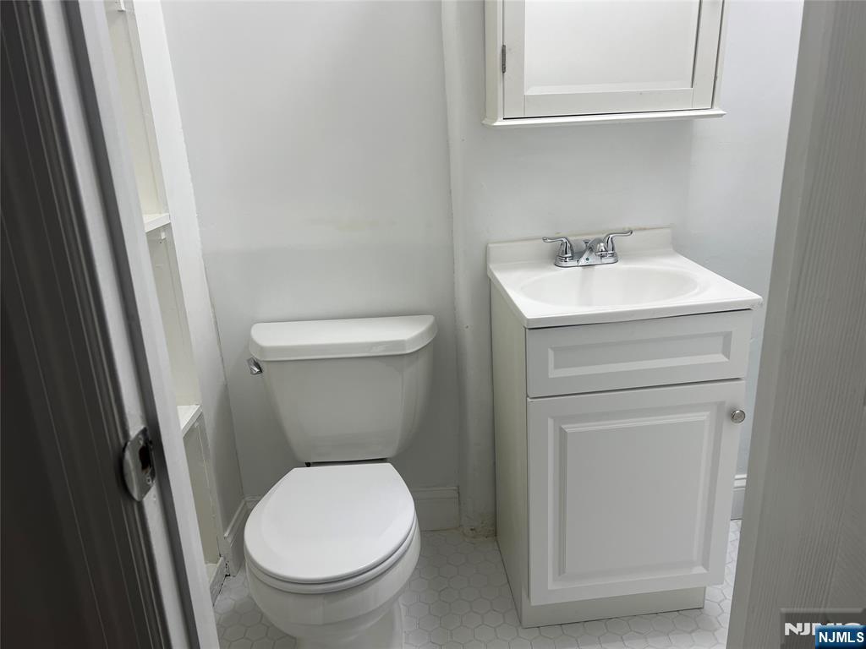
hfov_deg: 67.3
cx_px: 433
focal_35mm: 26
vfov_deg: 53.1
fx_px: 650
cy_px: 324
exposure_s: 1/186
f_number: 1.5
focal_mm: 5.7
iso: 40
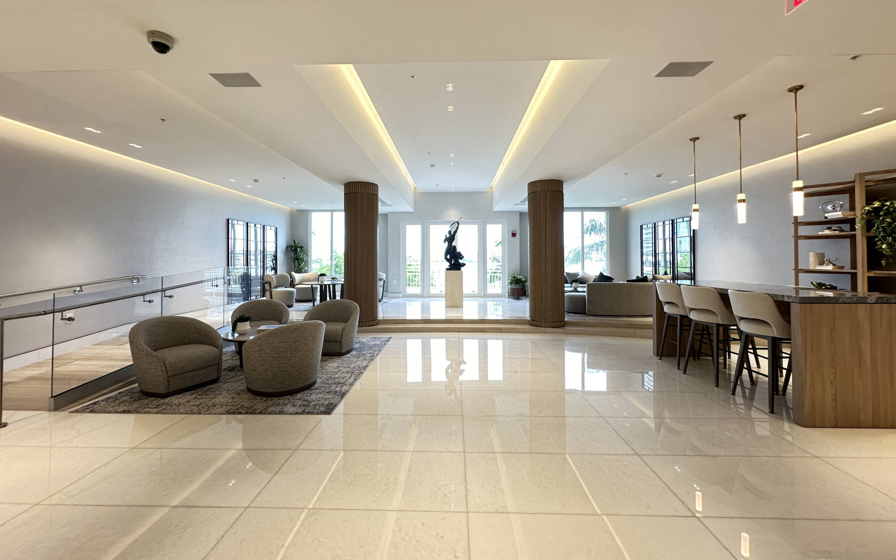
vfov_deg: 74.6
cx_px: 444
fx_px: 366
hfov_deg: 101.5
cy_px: 253
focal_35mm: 15
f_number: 2.2
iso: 160
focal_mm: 2.22
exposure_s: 1/60
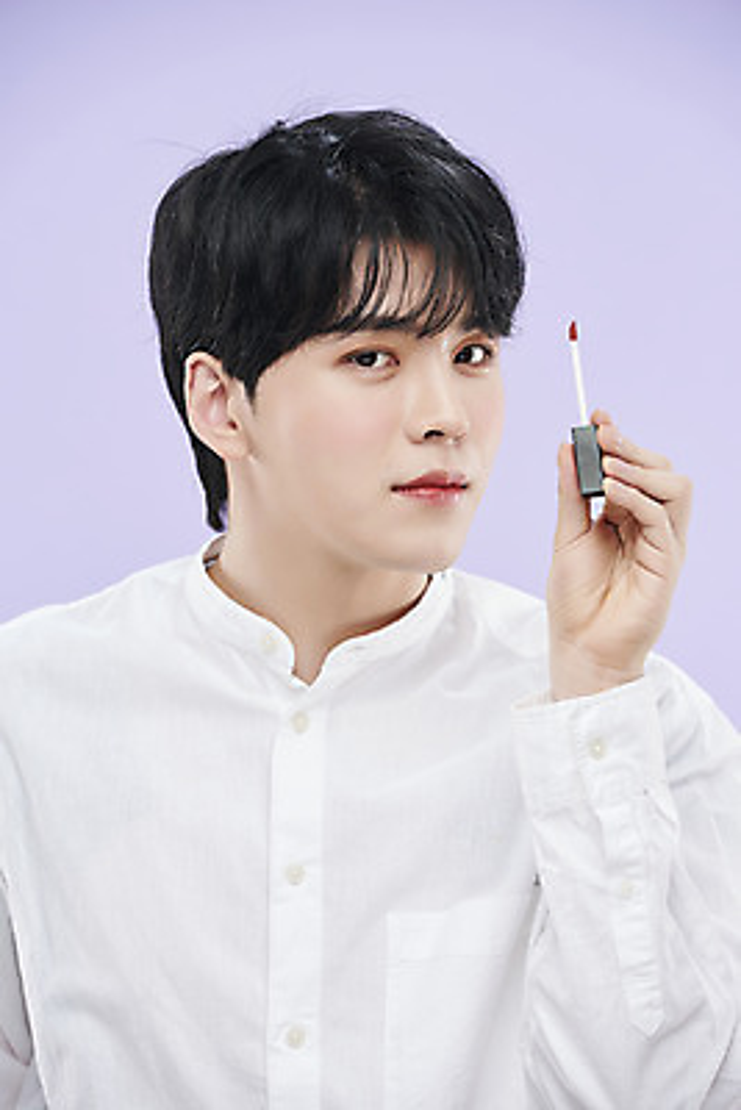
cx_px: 370
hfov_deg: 6.9
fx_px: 6169
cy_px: 555
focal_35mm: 200
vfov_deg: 10.3
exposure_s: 1/125
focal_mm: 200
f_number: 8
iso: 31
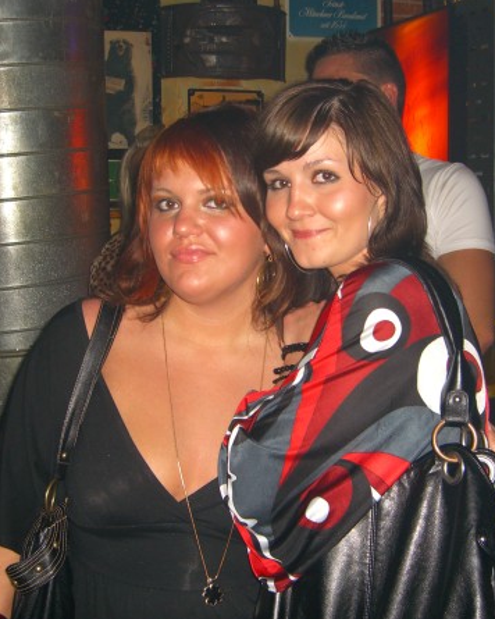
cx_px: 260
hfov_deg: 30.2
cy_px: 307
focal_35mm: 50
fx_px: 916
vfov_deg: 37.3
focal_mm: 7.9
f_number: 2.8
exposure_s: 1/60
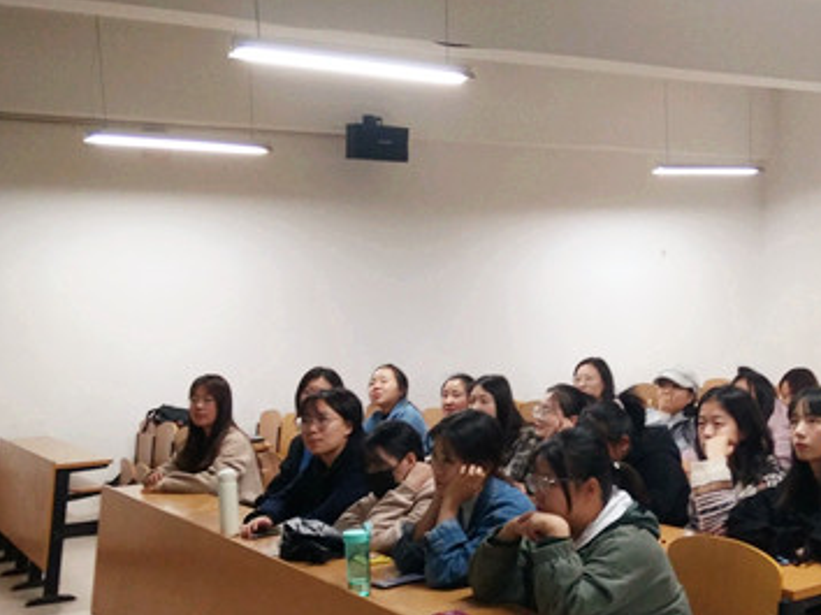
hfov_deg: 48.3
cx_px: 536
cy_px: 381
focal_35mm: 38
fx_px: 901
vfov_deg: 37.5
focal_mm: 3.66
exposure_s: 1/33.3
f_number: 2.2
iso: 211
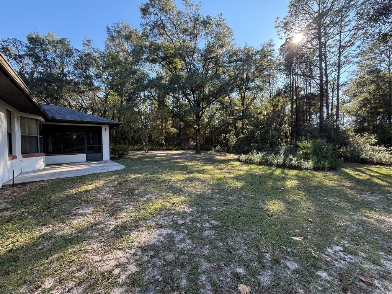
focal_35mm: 14
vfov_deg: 85.7
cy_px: 147
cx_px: 196
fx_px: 159
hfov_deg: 102.1
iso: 64
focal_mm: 2.22
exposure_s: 1/192
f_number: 2.2
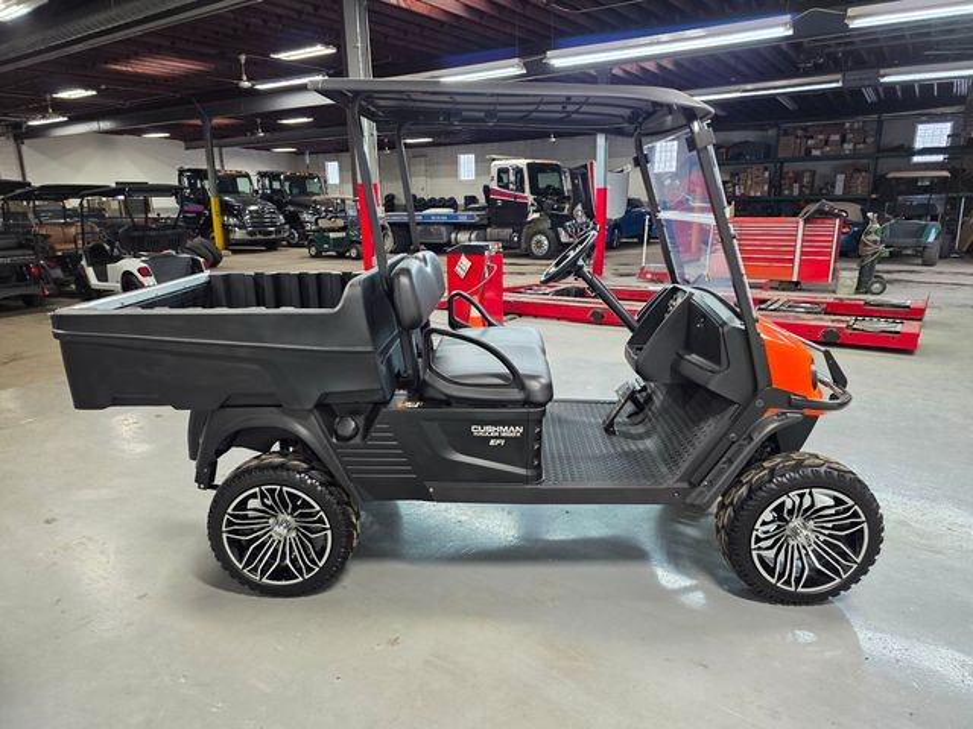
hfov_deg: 73.9
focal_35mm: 23
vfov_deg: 58.9
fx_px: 646
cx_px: 486
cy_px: 364
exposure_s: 1/120
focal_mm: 6.3
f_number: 1.7
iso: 160
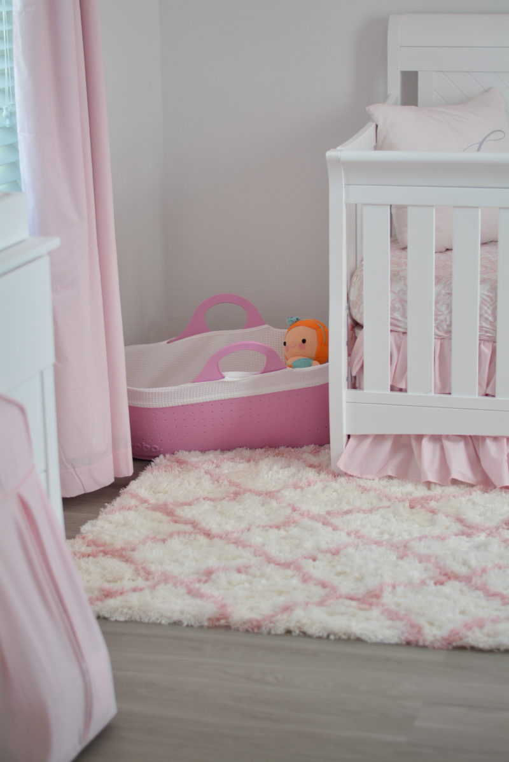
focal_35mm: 75
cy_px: 381
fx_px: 1588
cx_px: 254
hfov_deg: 18.2
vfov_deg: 27.0
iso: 500
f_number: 1.8
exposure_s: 1/250
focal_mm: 50
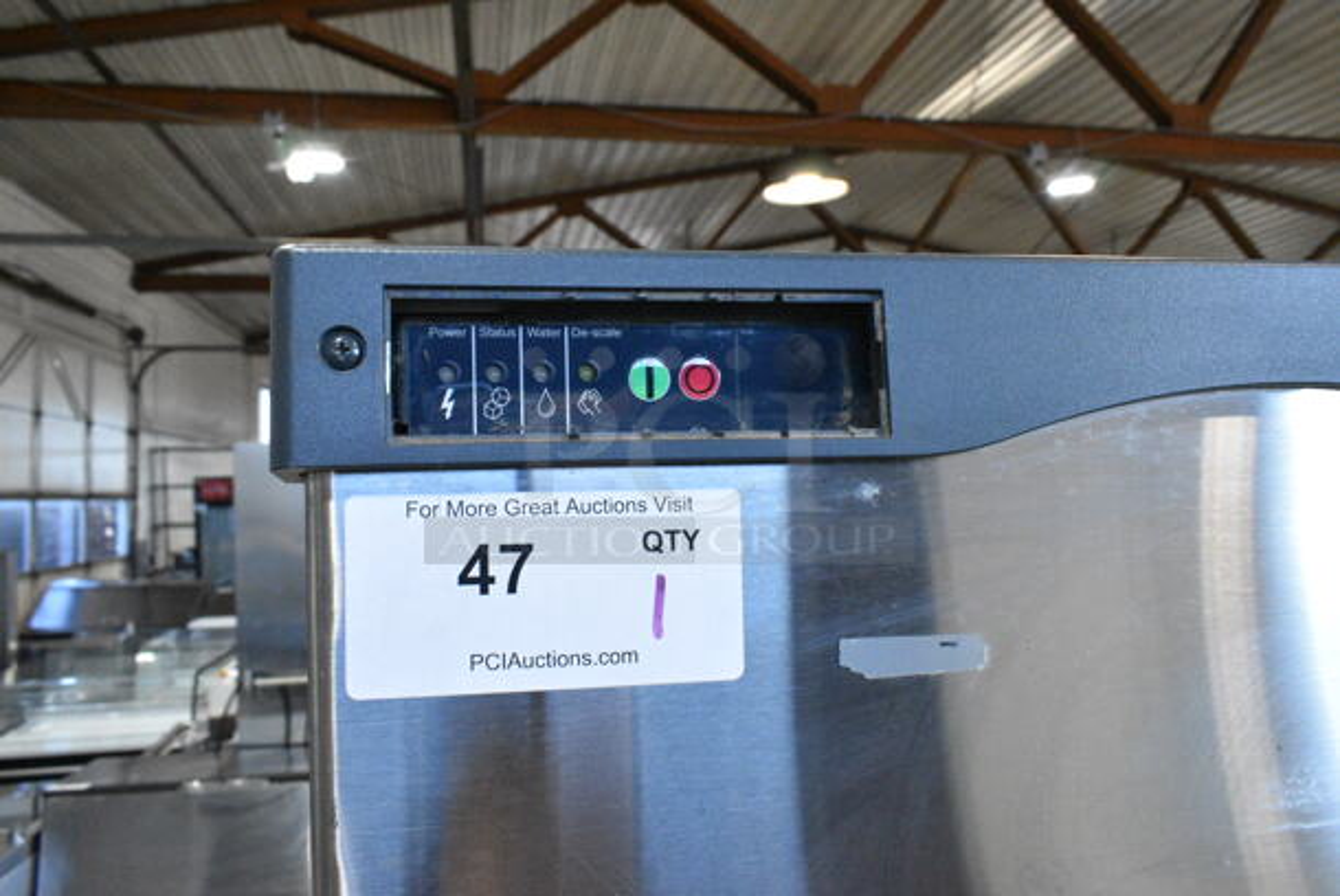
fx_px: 1006
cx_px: 670
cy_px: 448
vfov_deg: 48.0
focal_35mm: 27
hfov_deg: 67.3
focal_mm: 18
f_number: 9
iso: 6400
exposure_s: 1/320
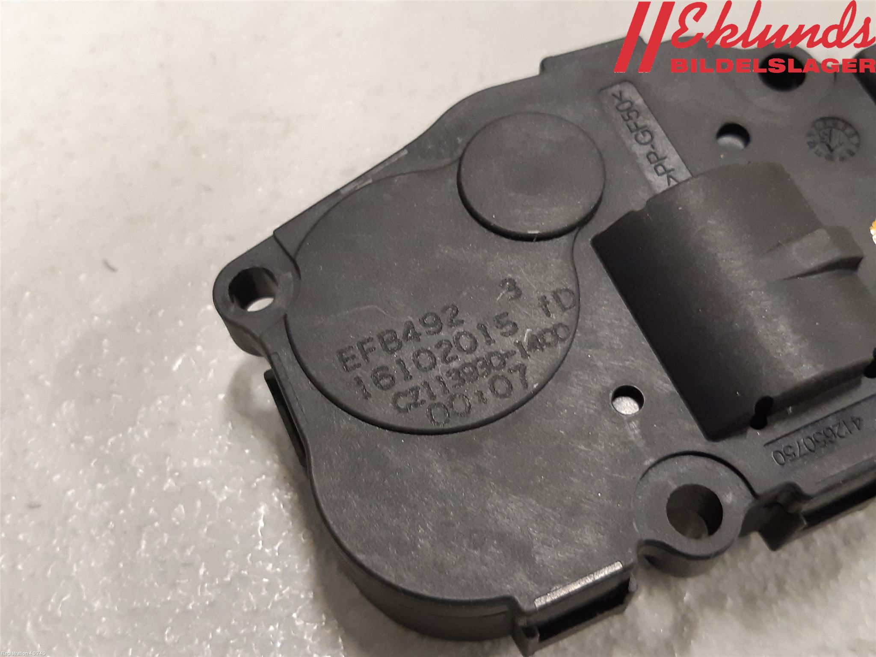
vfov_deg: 53.1
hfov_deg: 67.3
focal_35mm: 26
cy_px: 328
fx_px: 658
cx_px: 438
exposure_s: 1/25
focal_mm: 3.93
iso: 200
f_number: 1.7
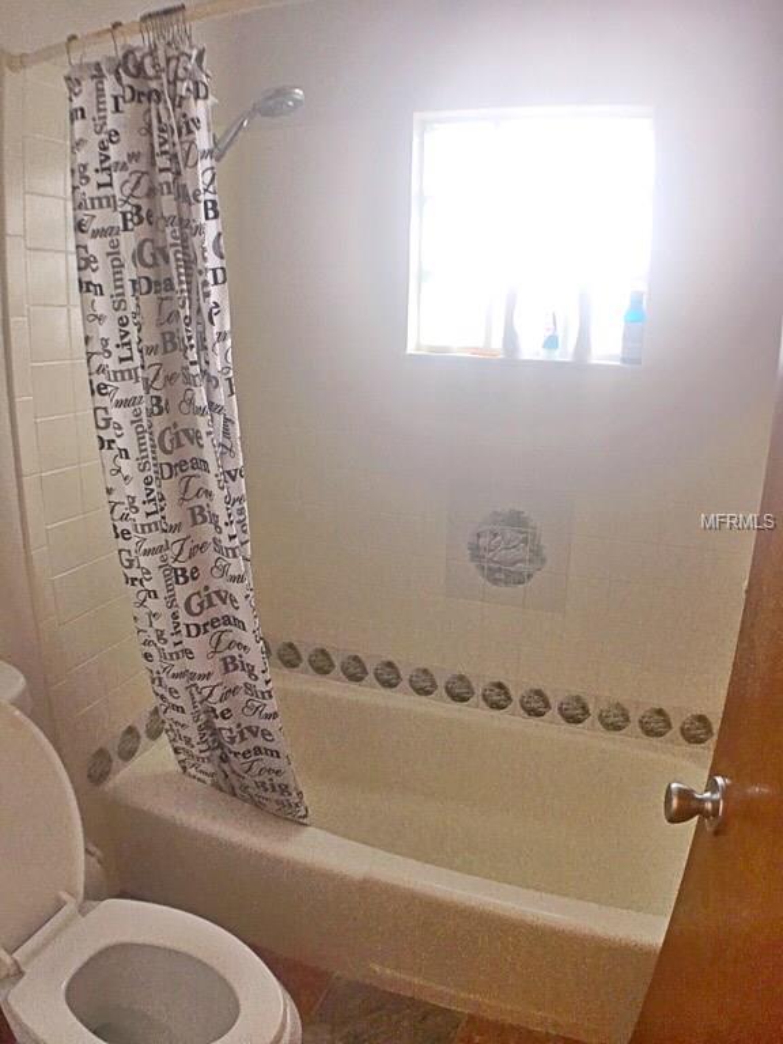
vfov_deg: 61.7
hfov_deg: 48.2
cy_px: 522
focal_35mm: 29
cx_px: 392
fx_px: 875
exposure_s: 1/60
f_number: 2.2
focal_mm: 4.15
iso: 25
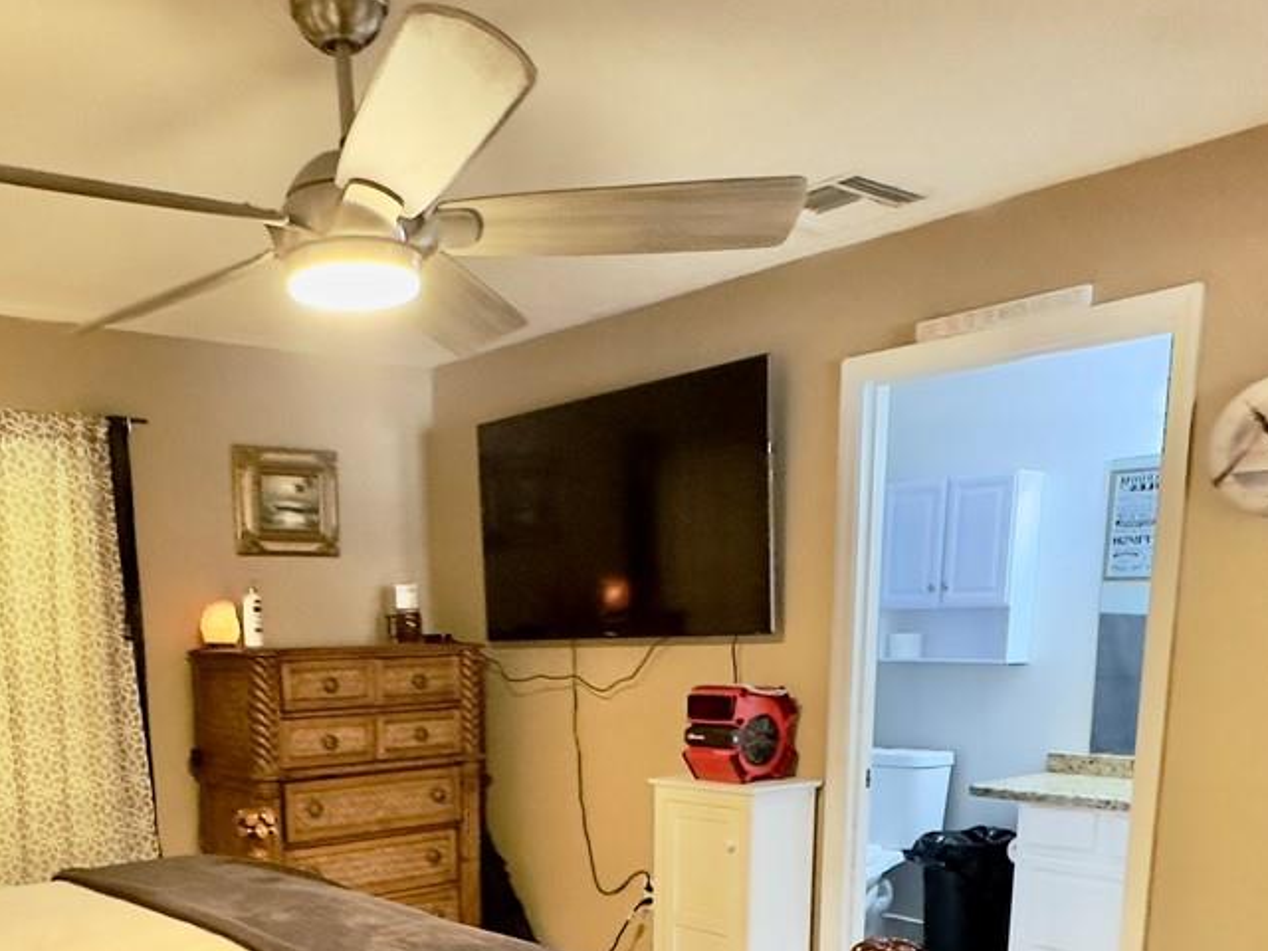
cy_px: 888
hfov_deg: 51.8
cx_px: 438
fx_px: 1282
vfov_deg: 37.5
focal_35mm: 35
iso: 640
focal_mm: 2.22
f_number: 2.2
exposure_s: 1/60
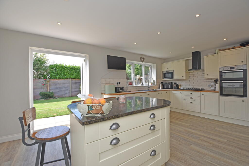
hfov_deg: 100.4
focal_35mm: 15
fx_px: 104
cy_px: 83
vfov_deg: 77.3
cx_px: 124
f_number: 5
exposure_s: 1/200
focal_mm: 10
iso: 160
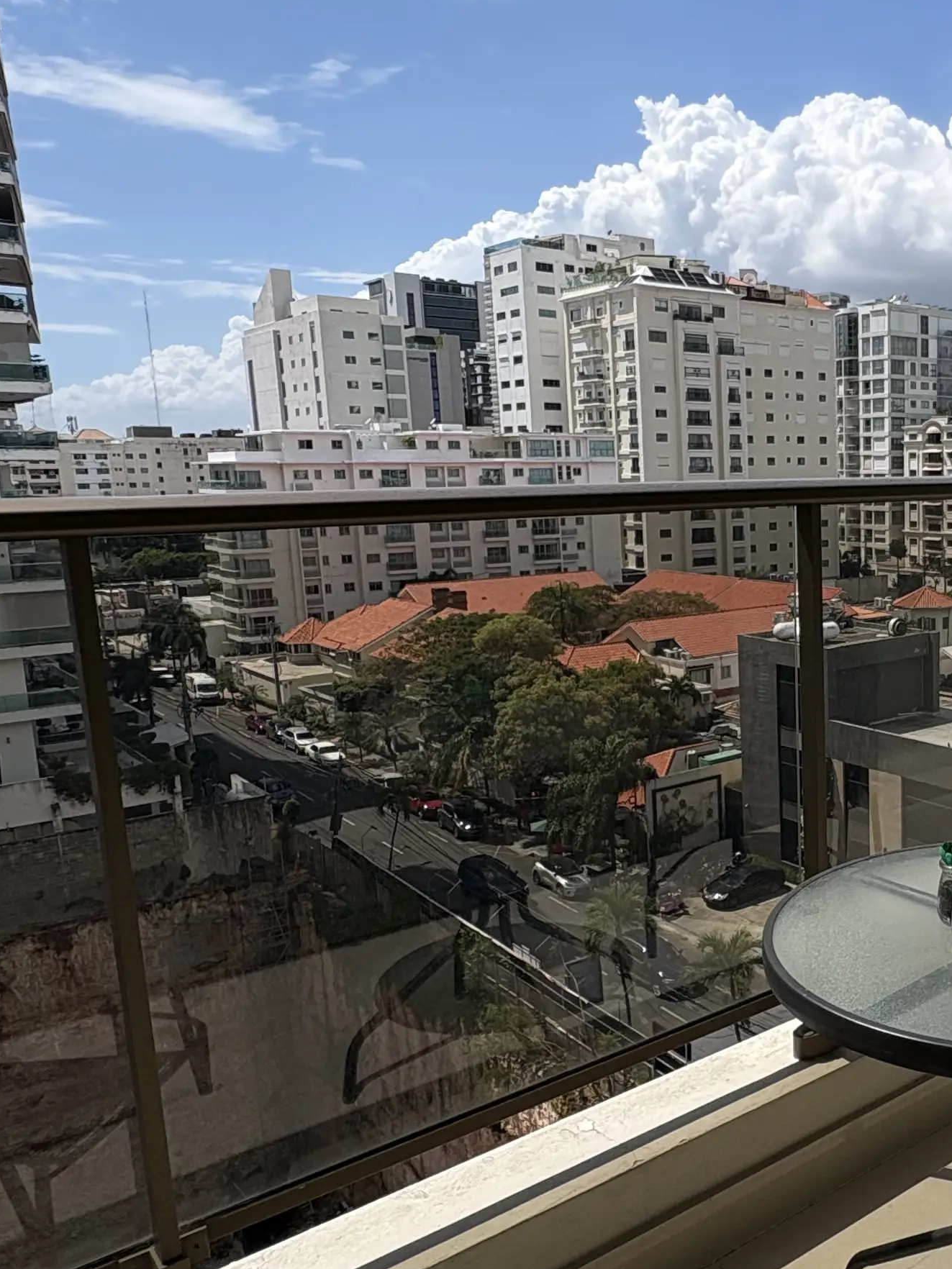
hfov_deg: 40.3
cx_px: 885
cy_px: 665
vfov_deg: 56.8
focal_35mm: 32
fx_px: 1173
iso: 50
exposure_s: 1/3247
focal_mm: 2.22
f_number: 2.2
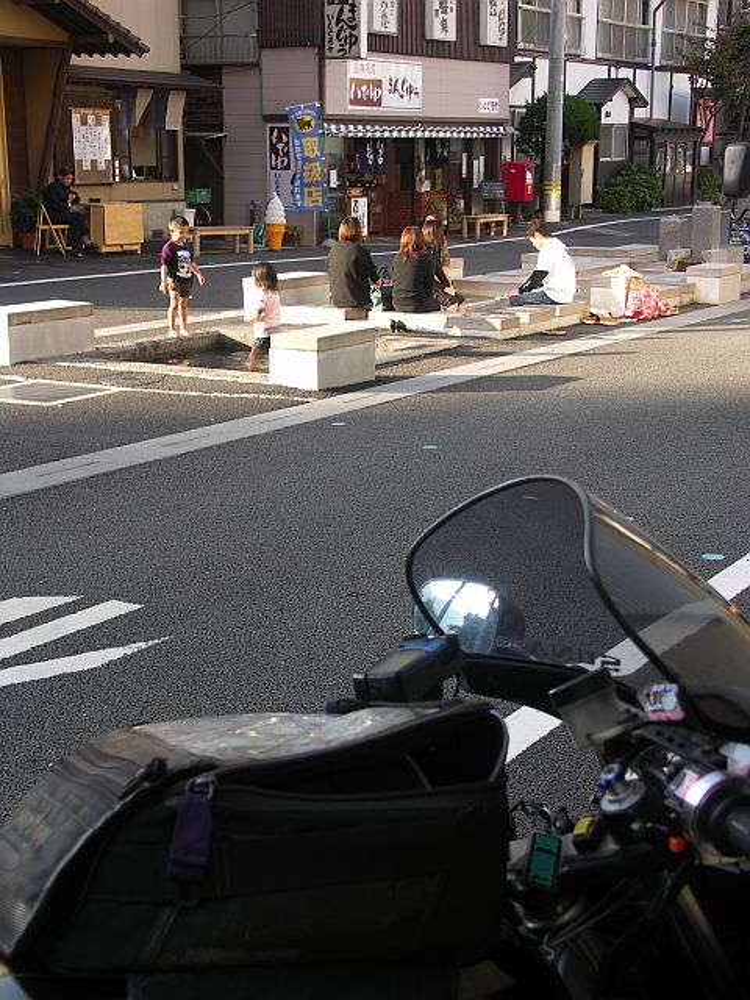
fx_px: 1618
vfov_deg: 34.3
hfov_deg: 26.1
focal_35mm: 56
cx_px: 375
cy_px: 500
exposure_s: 1/100
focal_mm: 14.5
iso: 50
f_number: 3.2
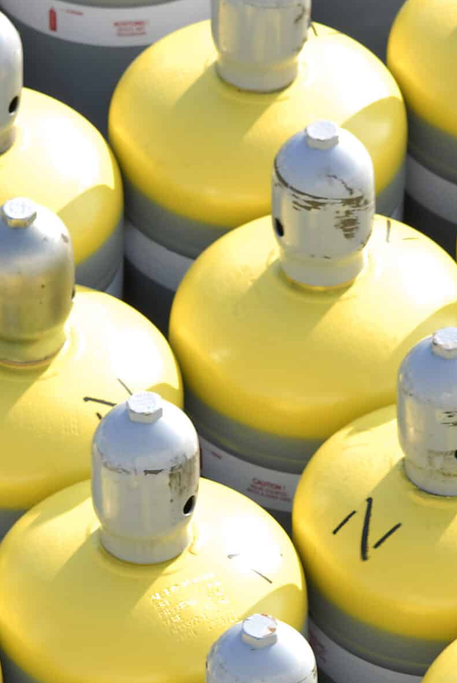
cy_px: 332
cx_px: 329
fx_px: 6496
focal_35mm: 342
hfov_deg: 4.0
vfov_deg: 6.0
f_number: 7.1
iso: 100
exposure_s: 1/100
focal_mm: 105
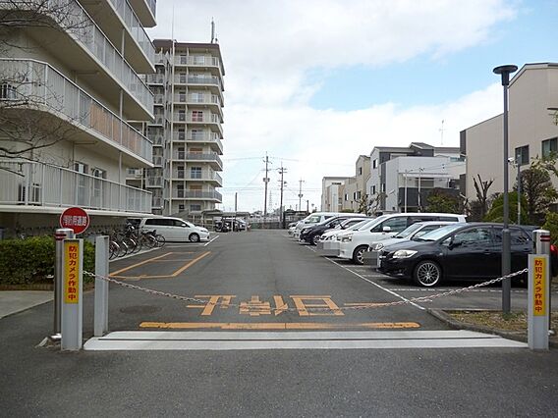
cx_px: 279
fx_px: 451
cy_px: 209
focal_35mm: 28
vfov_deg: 49.7
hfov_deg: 63.4
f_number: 3.1
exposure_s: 1/640
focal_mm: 5
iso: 100
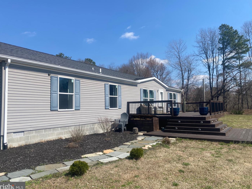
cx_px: 124
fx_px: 197
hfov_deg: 65.3
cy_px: 94
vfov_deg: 51.3
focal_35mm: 27
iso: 32
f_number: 1.8
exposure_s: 1/3497
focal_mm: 4.25
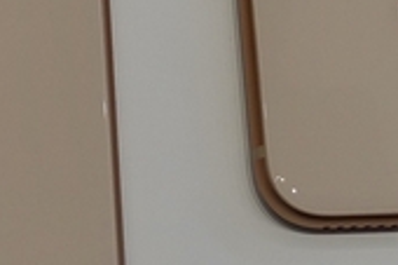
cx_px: 37
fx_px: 1347
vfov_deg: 11.0
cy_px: -68
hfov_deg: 16.6
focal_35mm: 122
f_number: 4
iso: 125
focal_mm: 11.69
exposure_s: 1/80
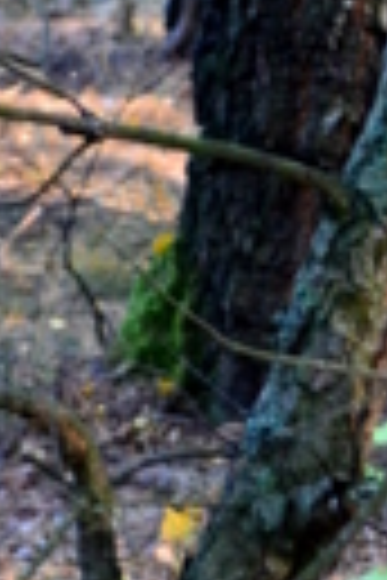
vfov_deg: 5.5
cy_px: 54
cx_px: 850
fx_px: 6014
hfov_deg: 3.6
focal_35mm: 373
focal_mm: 40
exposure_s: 1/30
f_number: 5.3
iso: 800
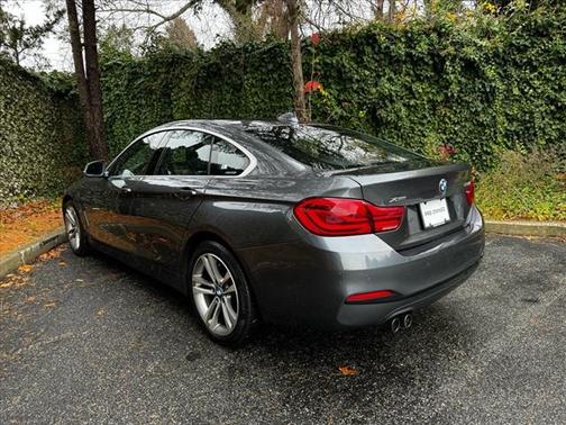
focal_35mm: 24
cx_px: 283
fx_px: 392
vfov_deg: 56.8
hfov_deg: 71.6
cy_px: 212
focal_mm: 6.76
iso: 160
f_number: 1.78
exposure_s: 1/121
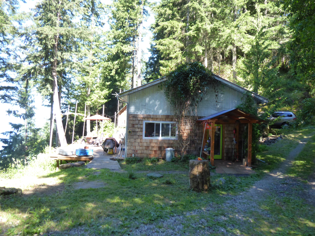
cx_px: 158
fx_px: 227
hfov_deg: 69.4
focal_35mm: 25
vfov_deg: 54.9
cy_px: 118
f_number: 3.3
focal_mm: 4.3
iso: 250
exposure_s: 1/125
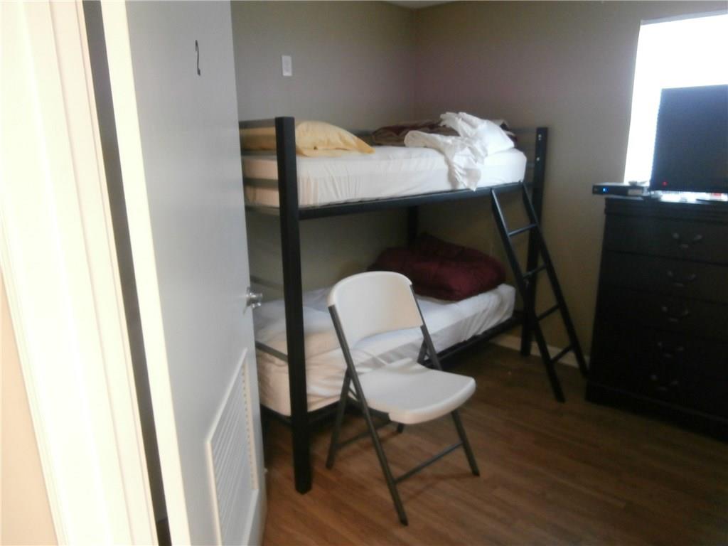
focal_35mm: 24
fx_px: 505
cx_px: 364
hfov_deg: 71.6
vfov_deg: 56.8
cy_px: 273
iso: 400
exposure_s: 1/10
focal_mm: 4.2
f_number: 3
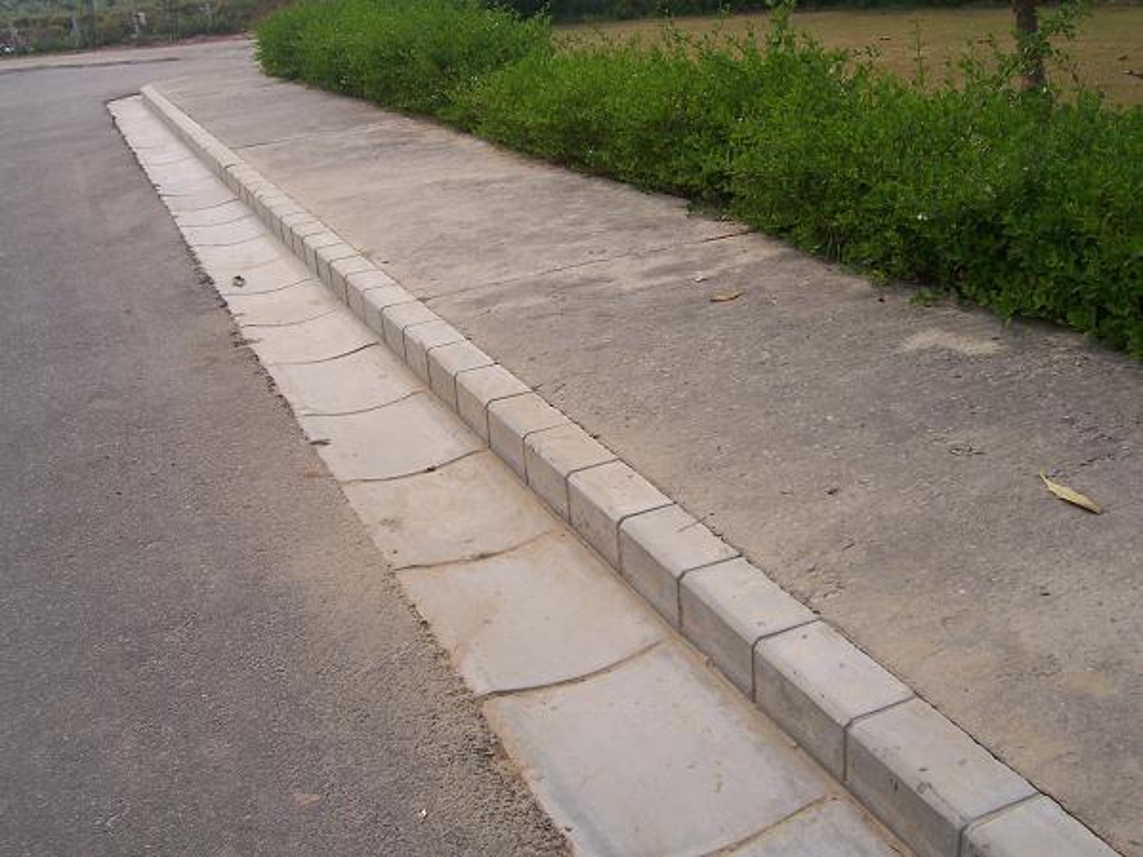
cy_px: 428
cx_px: 572
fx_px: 1188
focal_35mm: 36
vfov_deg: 39.6
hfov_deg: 51.4
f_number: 4.8
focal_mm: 6
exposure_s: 1/500
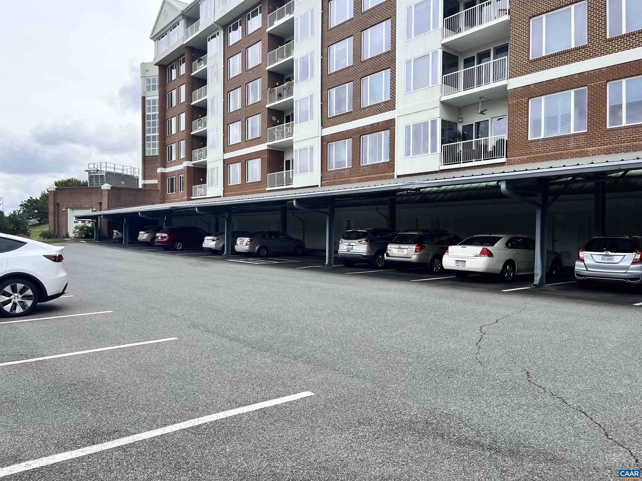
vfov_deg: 53.1
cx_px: 321
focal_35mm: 26
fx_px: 482
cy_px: 240
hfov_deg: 67.3
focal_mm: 5.1
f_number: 1.6
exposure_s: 1/1558
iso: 50
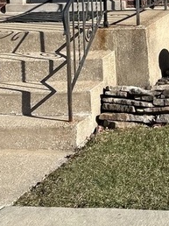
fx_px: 711
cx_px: 208
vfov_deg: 16.8
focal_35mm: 109
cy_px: -87
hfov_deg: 13.2
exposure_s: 1/2994
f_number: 1.5
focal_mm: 5.7
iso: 50
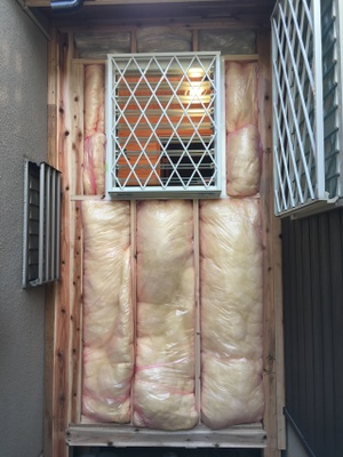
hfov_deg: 48.2
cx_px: 172
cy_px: 228
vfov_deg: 61.7
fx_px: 383
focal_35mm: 29
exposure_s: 1/60
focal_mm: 4.15
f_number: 2.2
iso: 25
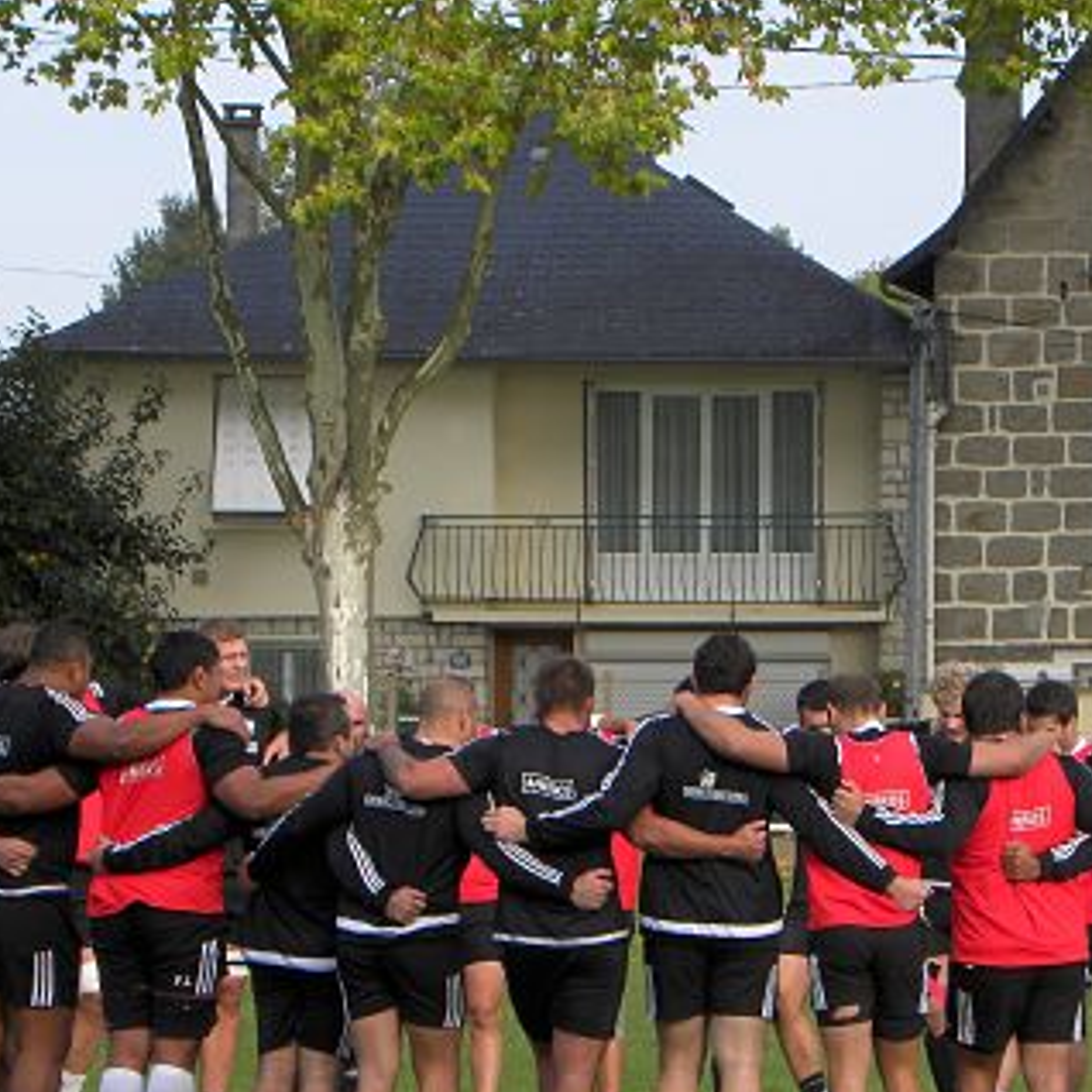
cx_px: 676
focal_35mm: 307
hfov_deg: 5.7
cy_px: 749
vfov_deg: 5.7
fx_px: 10957
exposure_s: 1/186
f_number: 4.5
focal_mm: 32.7
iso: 64
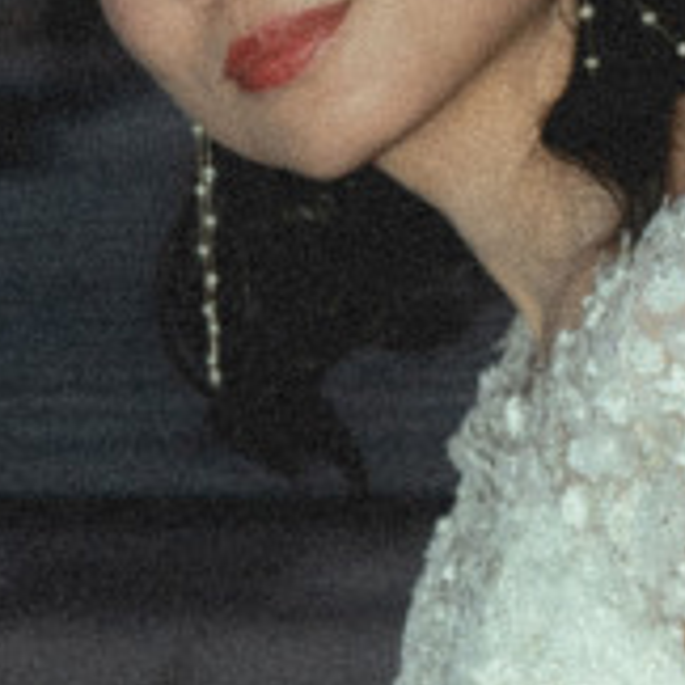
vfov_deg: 5.6
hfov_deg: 5.6
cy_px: 533
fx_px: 7052
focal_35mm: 315
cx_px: 135
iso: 800
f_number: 3.5
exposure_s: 1/250
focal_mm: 50
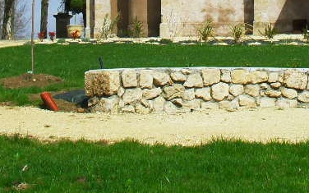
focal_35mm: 101
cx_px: 255
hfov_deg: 20.3
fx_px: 851
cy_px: -76
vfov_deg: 12.4
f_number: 8.4
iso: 100
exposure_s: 1/350
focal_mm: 6.3
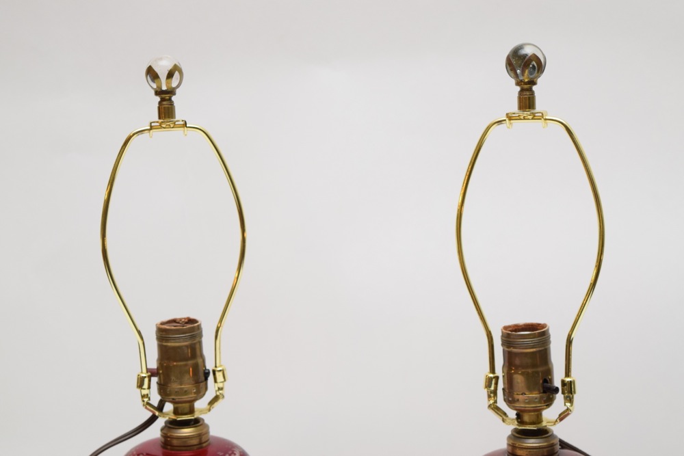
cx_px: 342
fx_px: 1482
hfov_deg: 26.0
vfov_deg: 17.5
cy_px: 228
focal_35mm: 78
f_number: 5.6
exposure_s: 1/60
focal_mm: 52
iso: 800
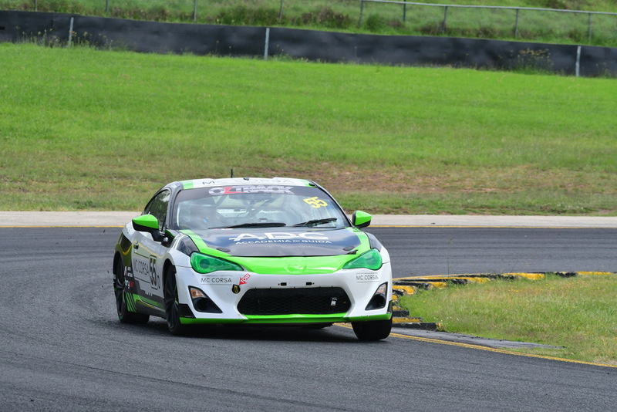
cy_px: 206
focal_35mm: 360
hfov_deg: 5.7
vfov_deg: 3.8
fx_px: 6172
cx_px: 308
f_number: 11
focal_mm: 240
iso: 640
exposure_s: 1/640
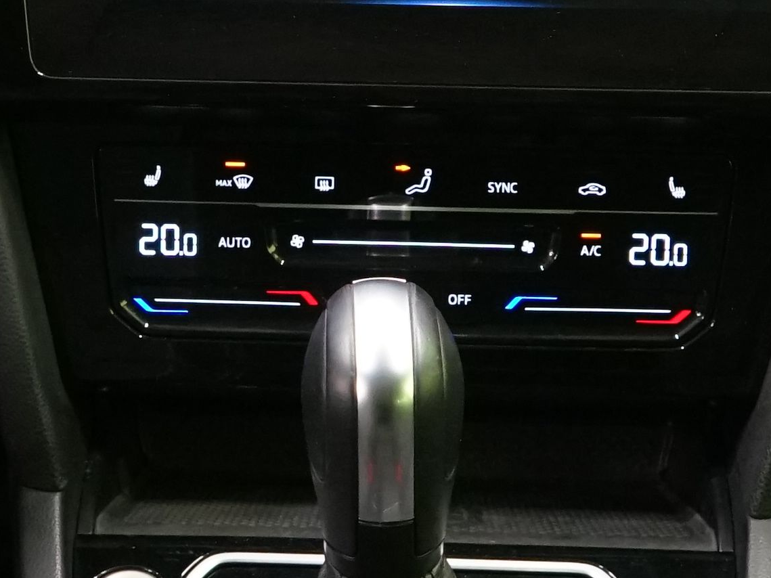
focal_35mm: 152
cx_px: 328
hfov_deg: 13.0
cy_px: 281
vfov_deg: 9.8
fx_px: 3385
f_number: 5
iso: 2500
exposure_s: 1/20
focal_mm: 30
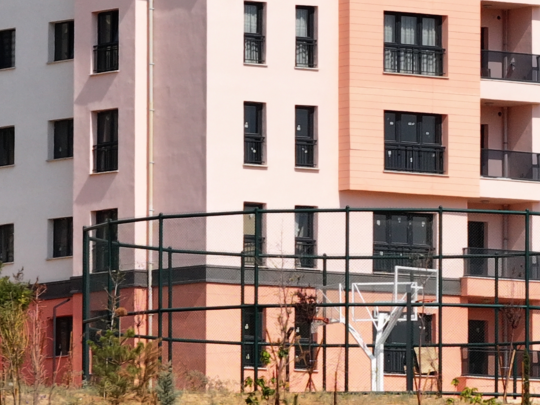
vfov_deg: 2.9
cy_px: 45
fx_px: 7877
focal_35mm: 505
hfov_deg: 3.9
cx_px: 462
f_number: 3.4
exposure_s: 1/1000
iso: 100
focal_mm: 30.71
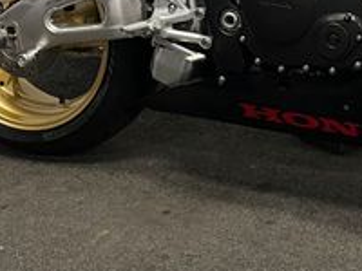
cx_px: 373
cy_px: -78
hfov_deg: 22.5
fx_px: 868
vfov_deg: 16.8
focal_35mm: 83
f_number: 1.6
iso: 80
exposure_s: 1/50
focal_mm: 5.1
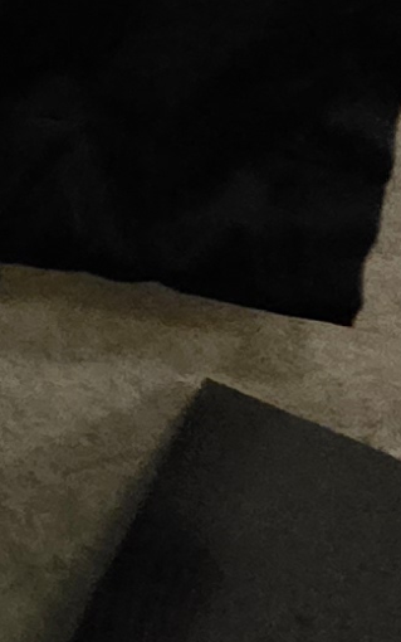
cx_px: -1953
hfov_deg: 5.3
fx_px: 1887
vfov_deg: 16.7
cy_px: -442
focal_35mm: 108
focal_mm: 2.2
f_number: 1.9
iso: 1250
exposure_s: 1/60
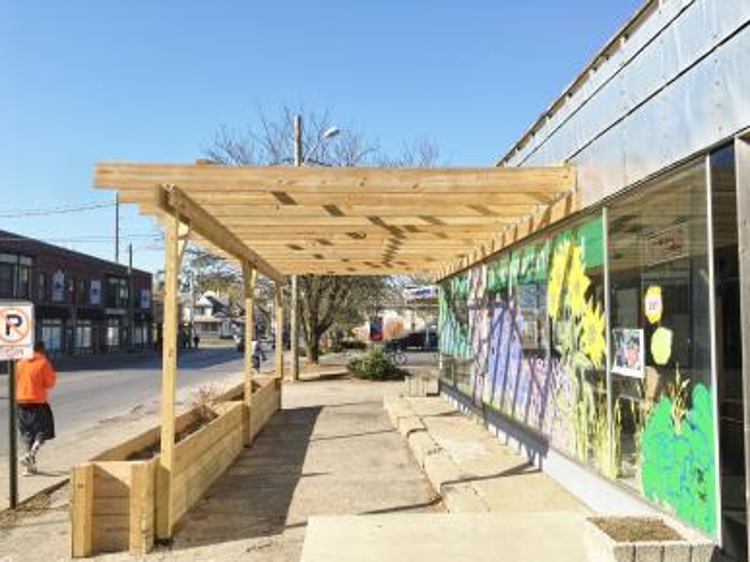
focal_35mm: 30
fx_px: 650
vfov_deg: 46.8
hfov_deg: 60.0
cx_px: 366
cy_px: 289
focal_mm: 4.15
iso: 25
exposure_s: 1/1282
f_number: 2.2
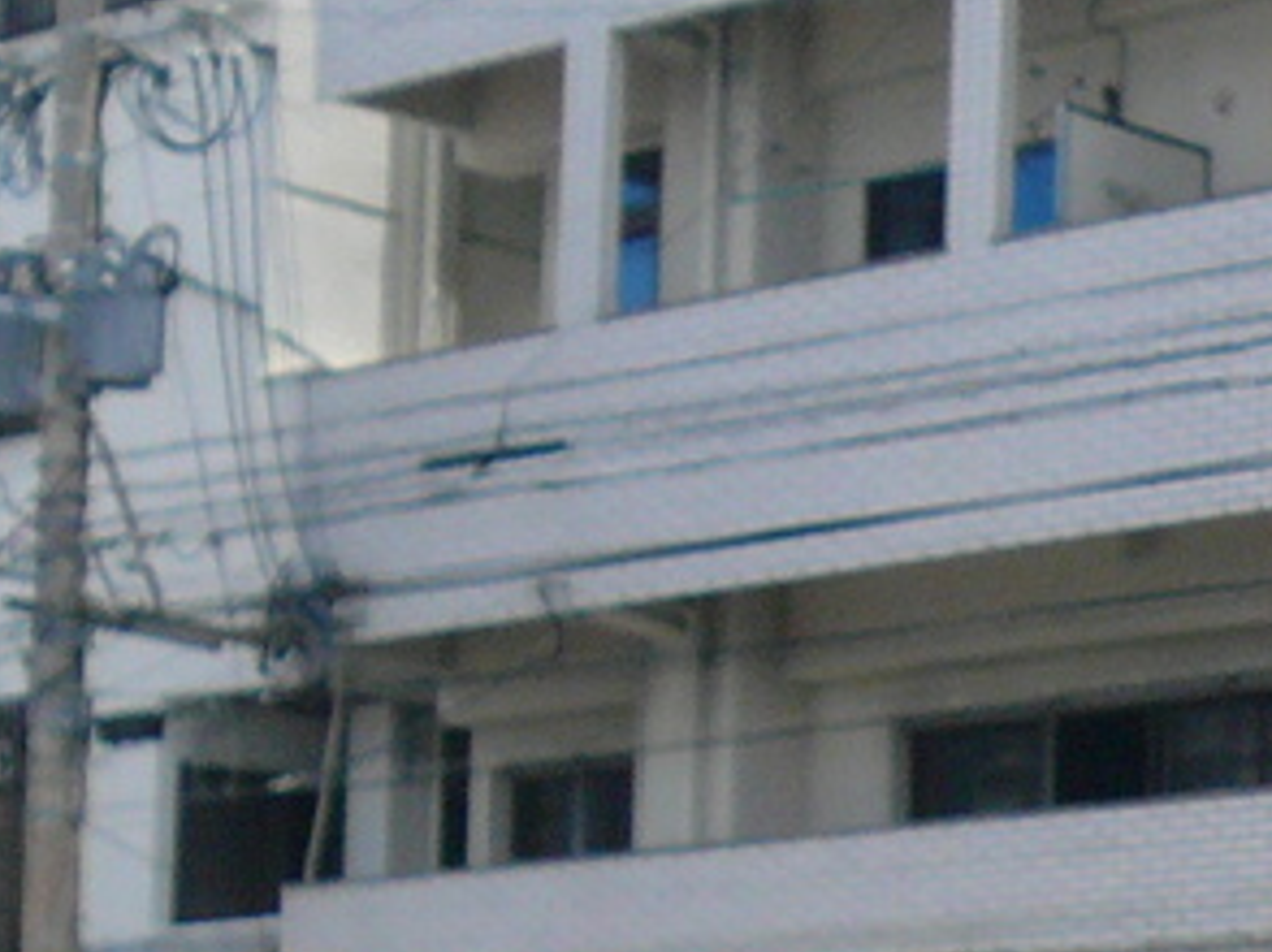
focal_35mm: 129
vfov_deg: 11.3
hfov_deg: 14.2
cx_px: 1964
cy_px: 1121
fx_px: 4736
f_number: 8
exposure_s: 1/200
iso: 100
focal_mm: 4.6
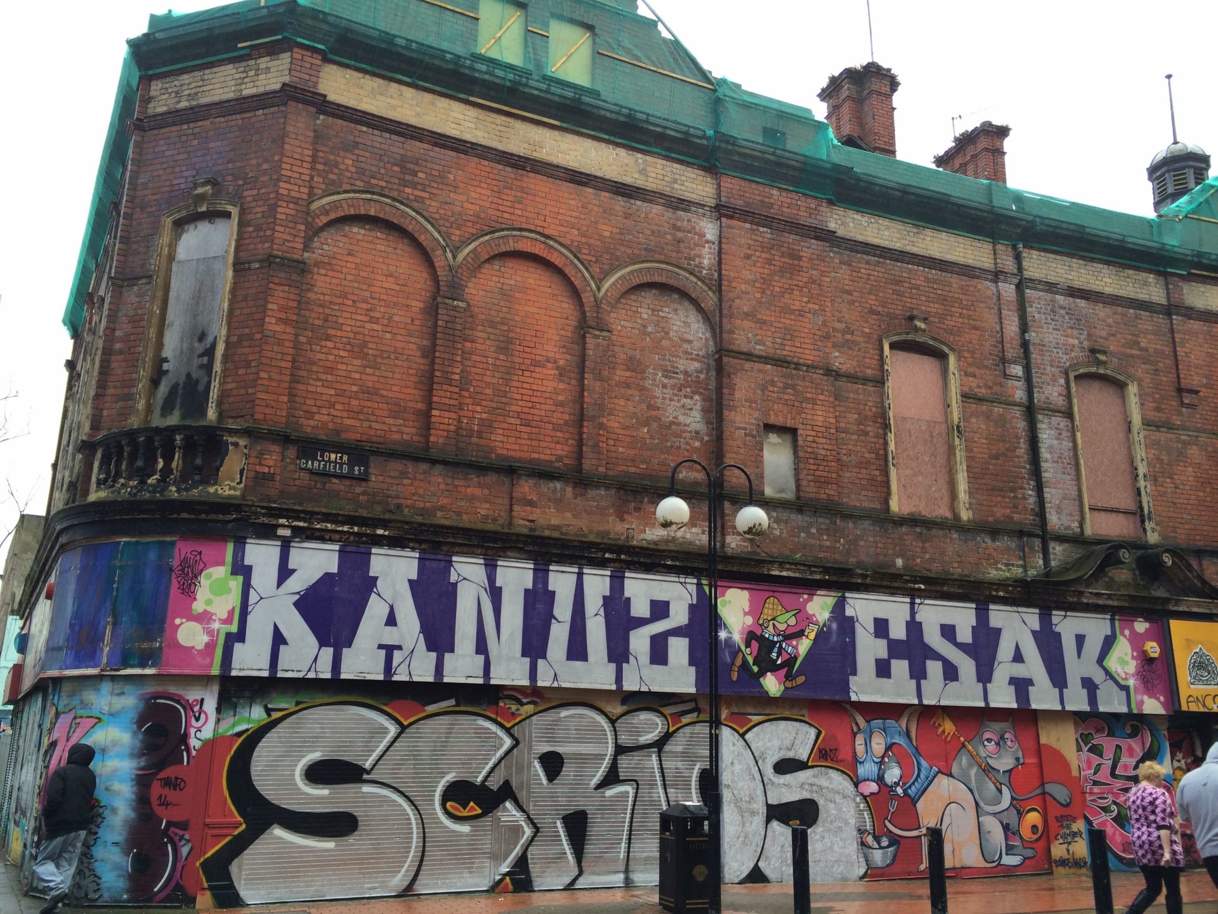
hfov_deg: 60.0
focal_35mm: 30
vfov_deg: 46.8
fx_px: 1056
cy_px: 457
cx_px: 609
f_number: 2.2
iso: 32
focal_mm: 4.12
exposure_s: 1/295
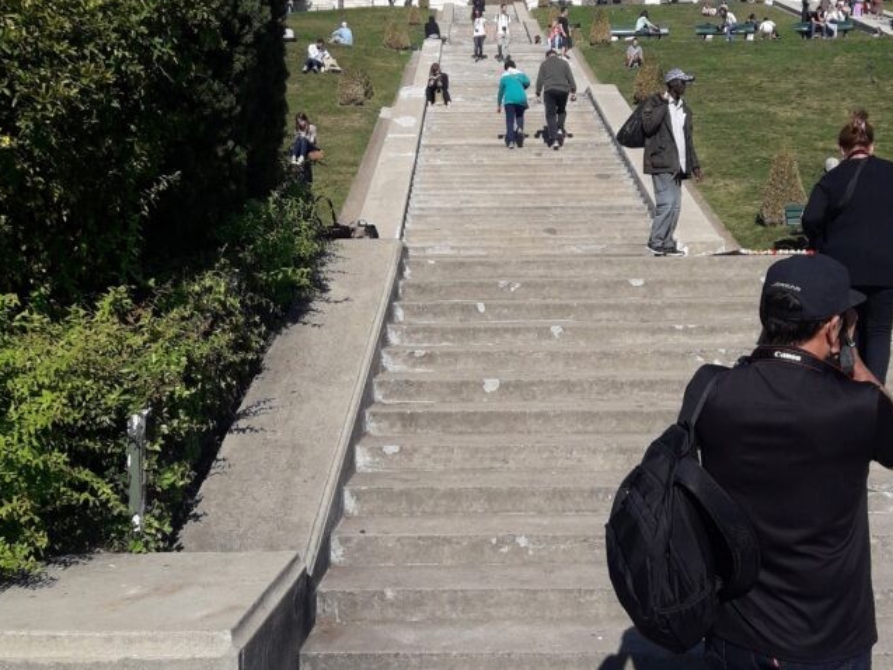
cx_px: 507
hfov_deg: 42.0
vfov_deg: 32.2
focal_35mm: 45
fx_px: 1161
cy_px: 348
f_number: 1.9
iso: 40
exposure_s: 1/2070
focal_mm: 3.7
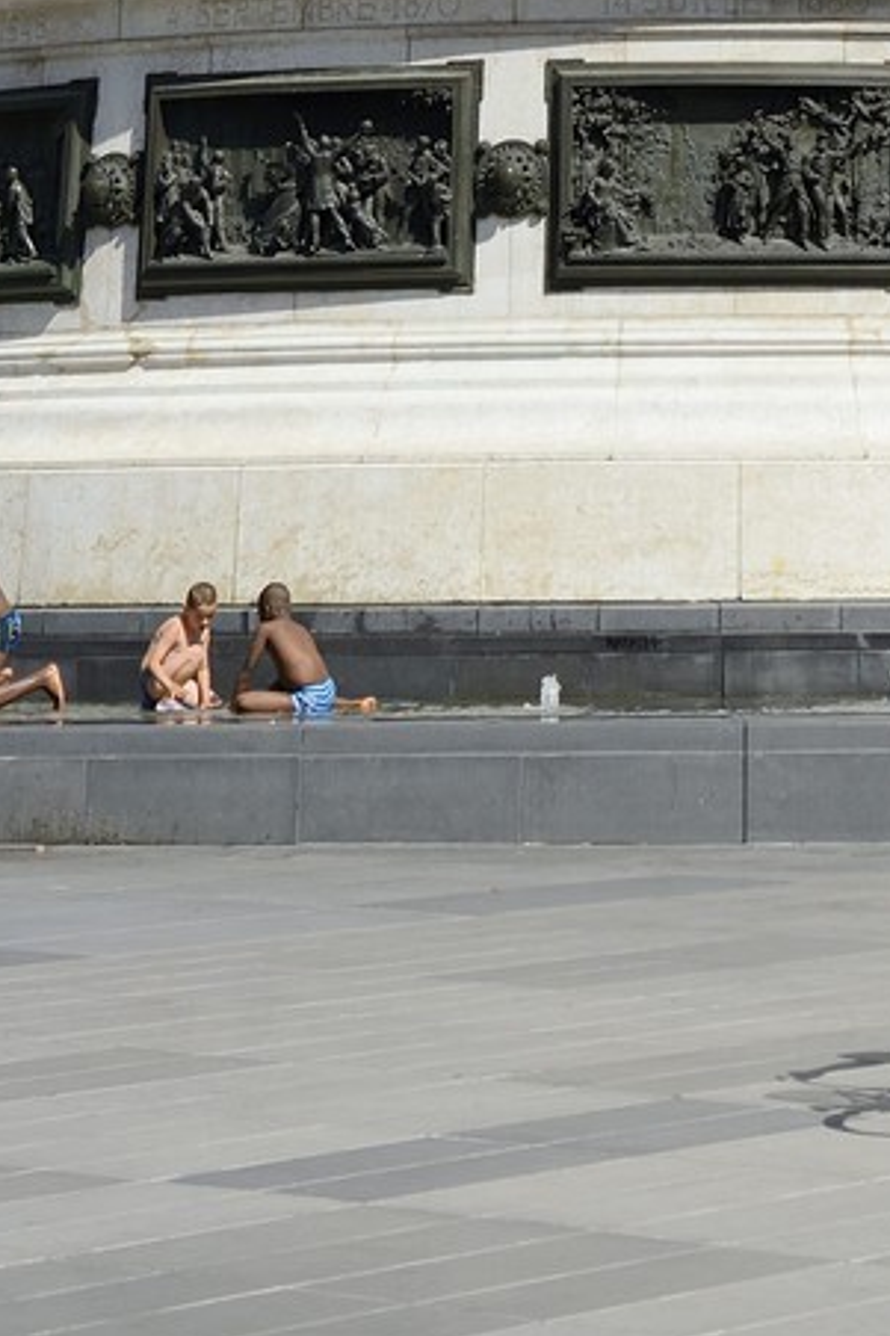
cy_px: -916
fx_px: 4601
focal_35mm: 124
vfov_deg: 14.8
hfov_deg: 11.0
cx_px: 852
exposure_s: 1/400
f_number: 9
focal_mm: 35
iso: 100
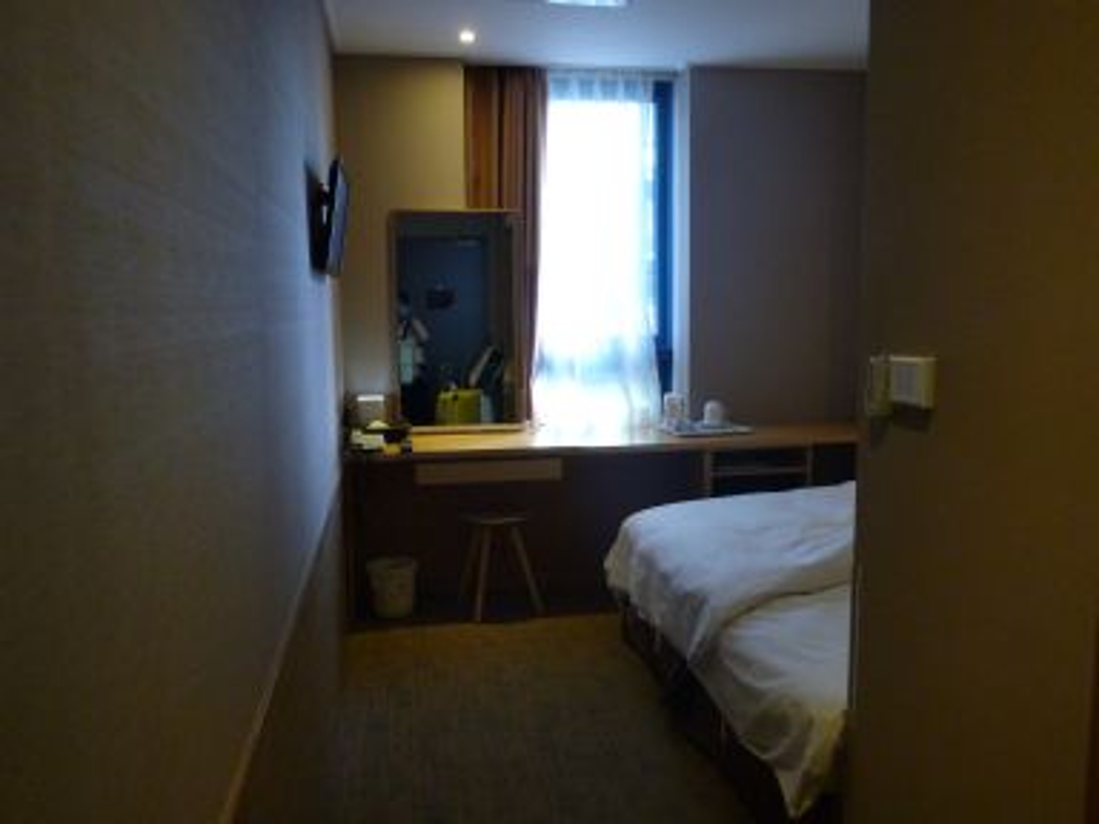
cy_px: 412
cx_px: 550
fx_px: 889
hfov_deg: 63.4
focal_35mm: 28
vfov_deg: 49.7
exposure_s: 1/5
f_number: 3.3
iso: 400
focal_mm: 4.9
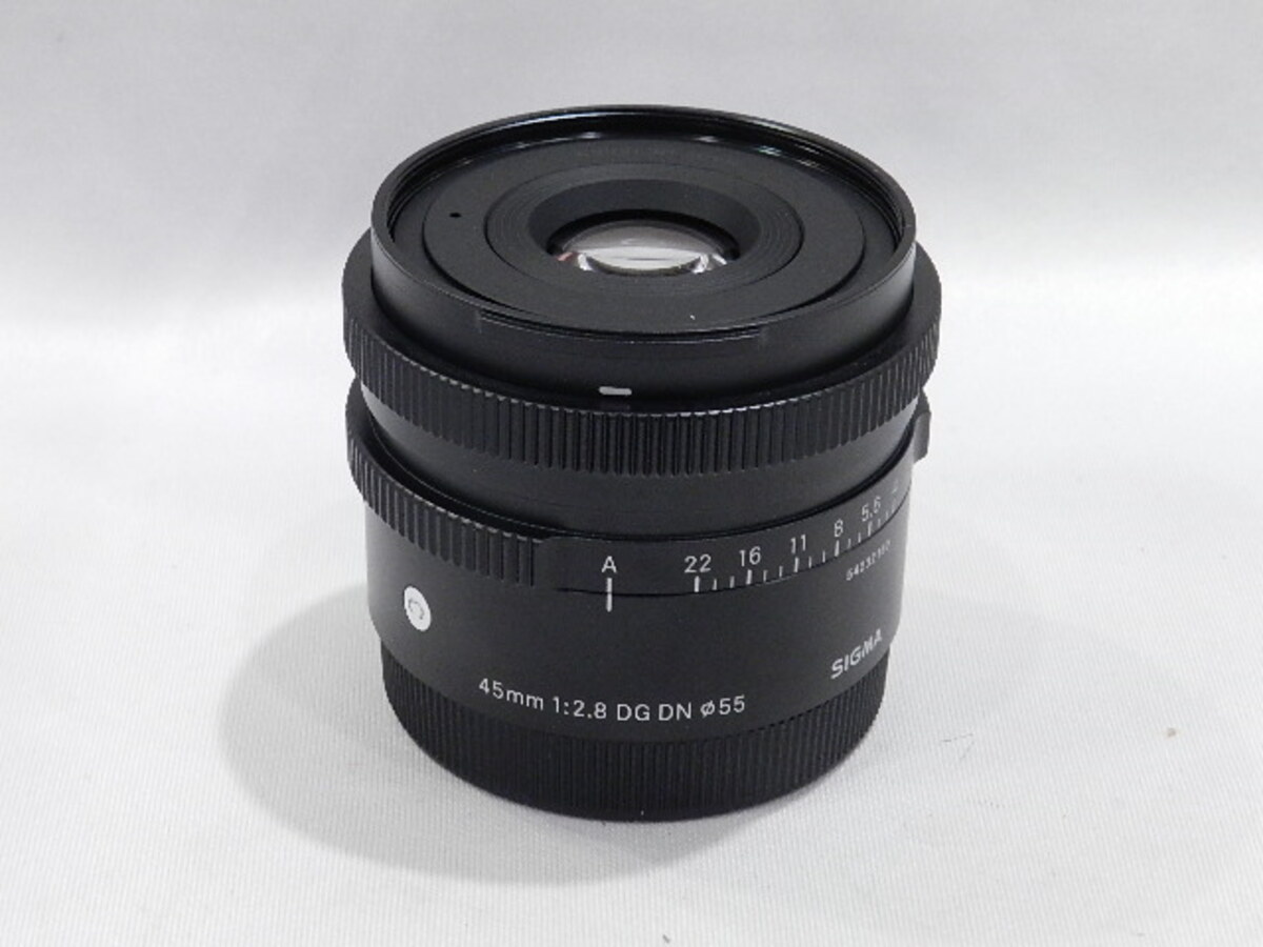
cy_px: 474
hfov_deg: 25.7
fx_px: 2773
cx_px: 632
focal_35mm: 76
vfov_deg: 19.4
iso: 800
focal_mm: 13.5
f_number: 4.8
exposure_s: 1/40
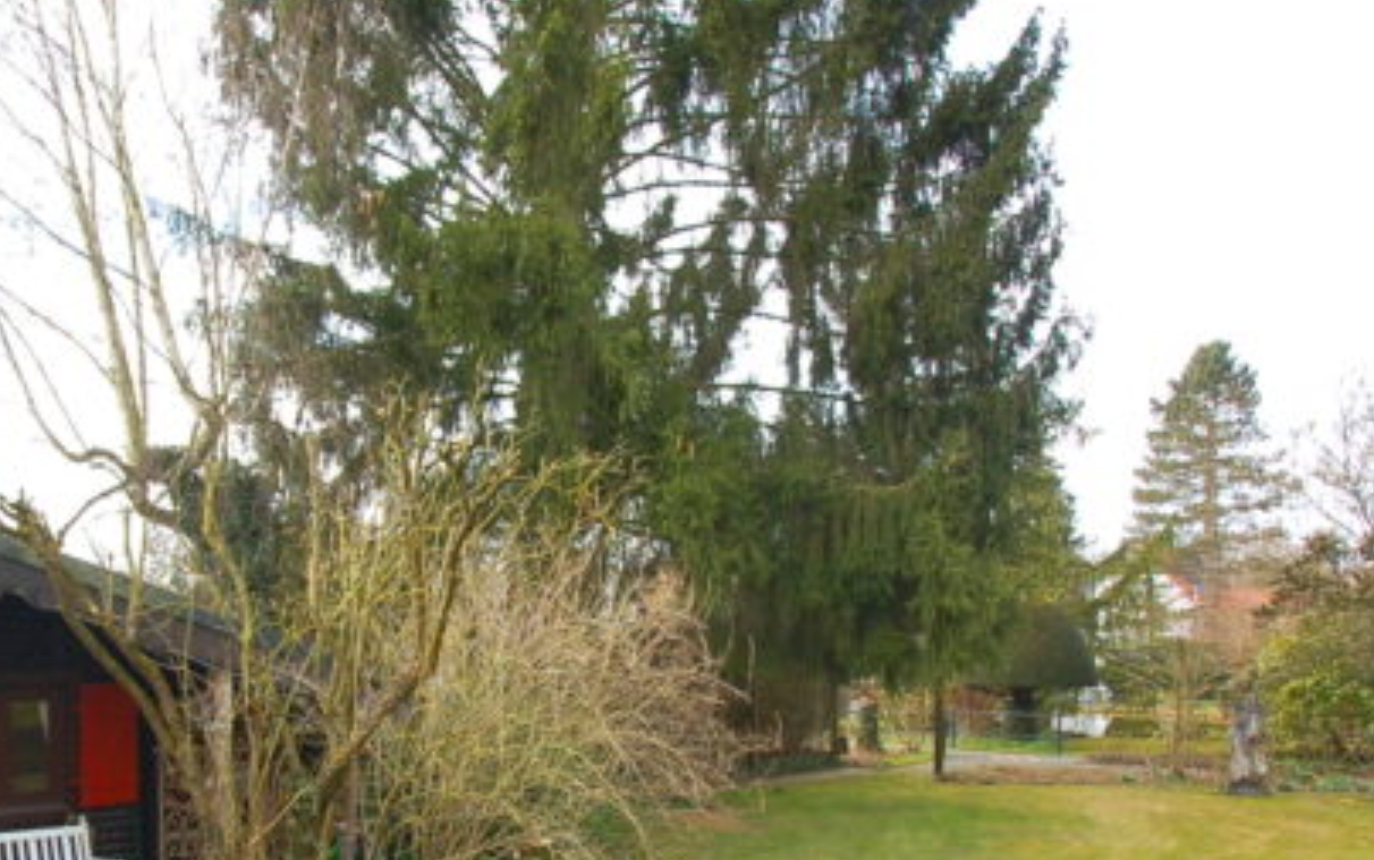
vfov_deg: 42.4
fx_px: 1087
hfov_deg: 63.5
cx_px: 497
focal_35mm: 29
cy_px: 597
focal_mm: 10
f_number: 5.6
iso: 200
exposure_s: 1/125
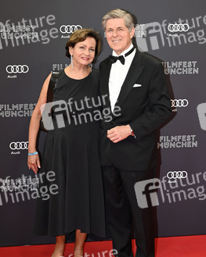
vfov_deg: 29.1
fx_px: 496
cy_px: 151
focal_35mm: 65
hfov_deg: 23.5
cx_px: 103
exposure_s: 1/125
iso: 640
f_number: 6.3
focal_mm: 57
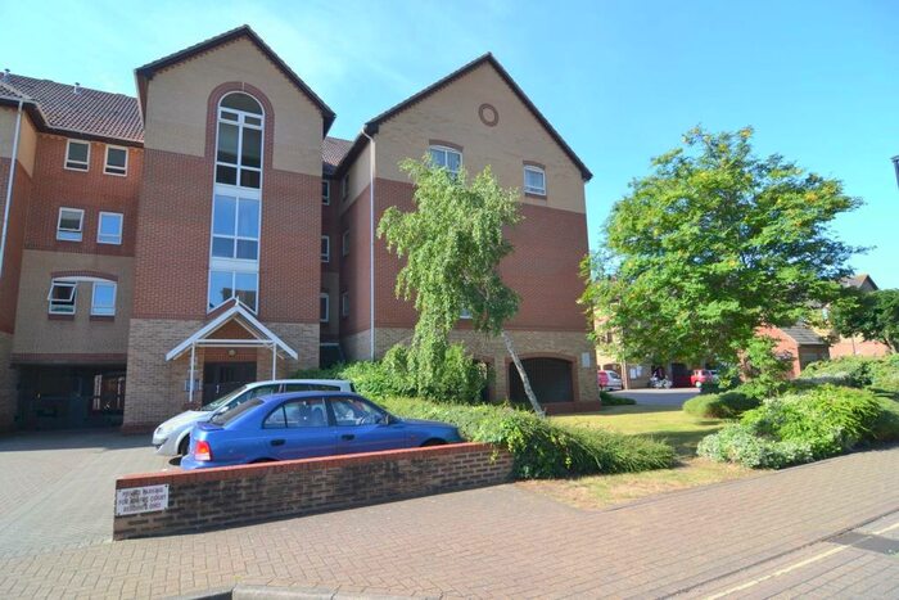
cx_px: 450
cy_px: 300
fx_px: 450
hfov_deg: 90.0
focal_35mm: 18
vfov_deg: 67.4
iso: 100
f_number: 6.3
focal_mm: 12
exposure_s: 1/160
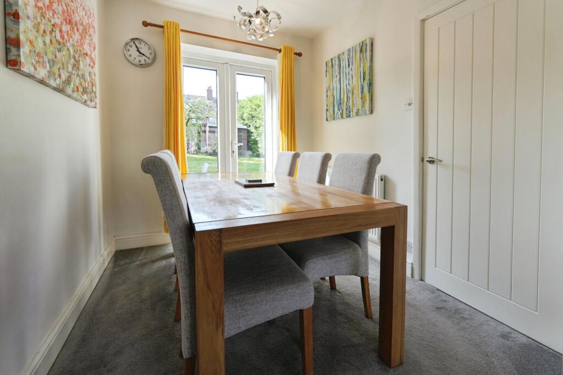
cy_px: 188
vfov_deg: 77.3
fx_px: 235
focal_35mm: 15
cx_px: 282
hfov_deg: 100.4
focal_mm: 10
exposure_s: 1/160
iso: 250
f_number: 4
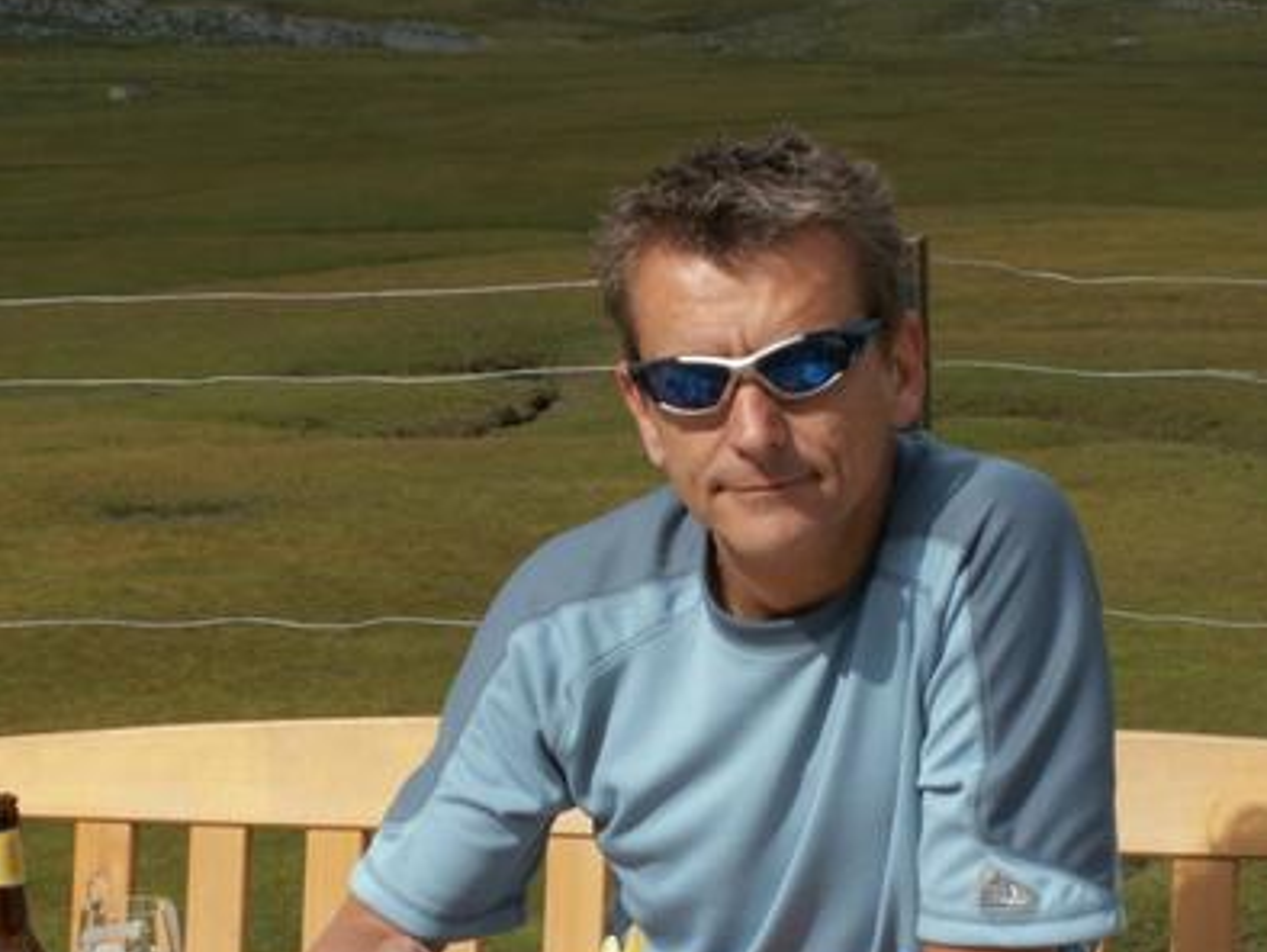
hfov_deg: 15.8
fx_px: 4578
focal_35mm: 125
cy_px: 679
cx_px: 691
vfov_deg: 11.8
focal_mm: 12.93
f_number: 8
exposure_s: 1/125
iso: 50
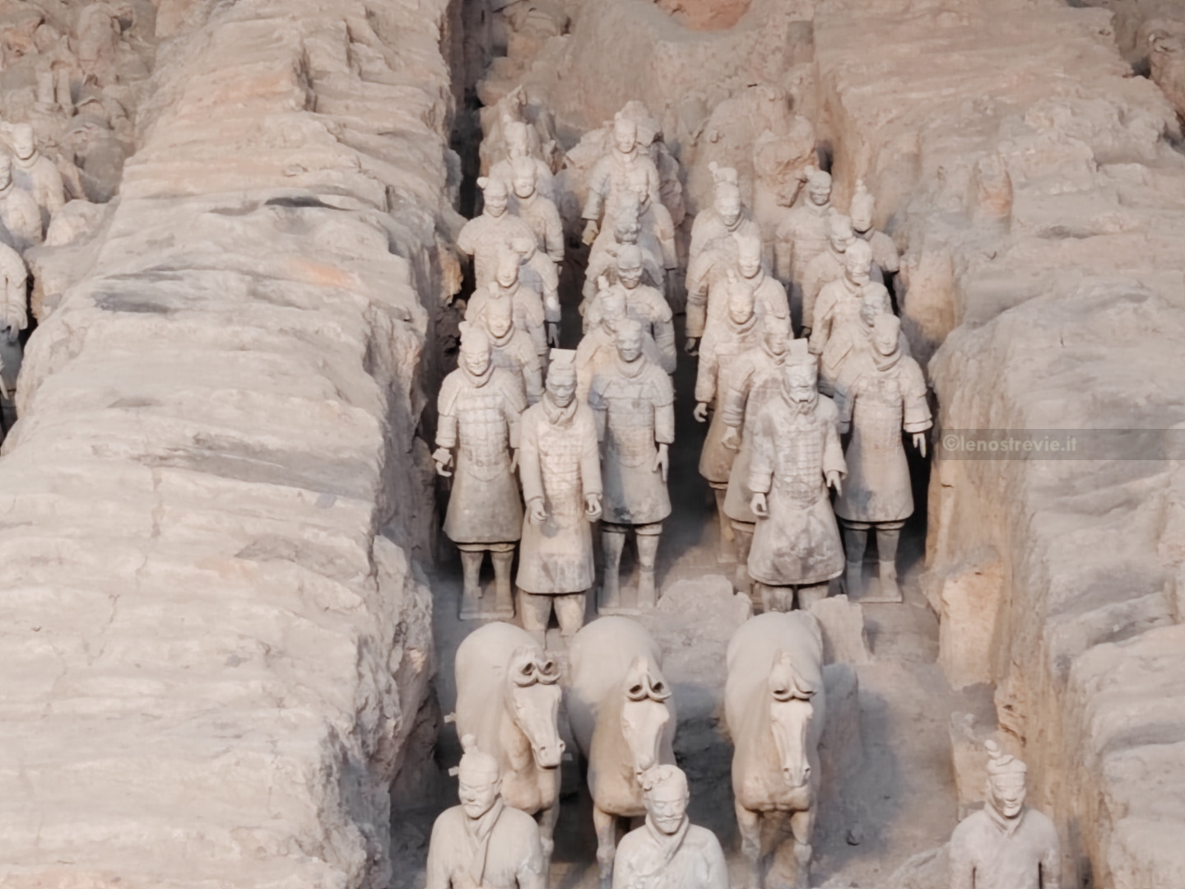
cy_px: 444
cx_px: 592
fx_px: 3423
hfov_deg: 19.6
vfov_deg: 14.8
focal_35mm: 100
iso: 1600
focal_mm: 5.52
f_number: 1.9
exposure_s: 1/100
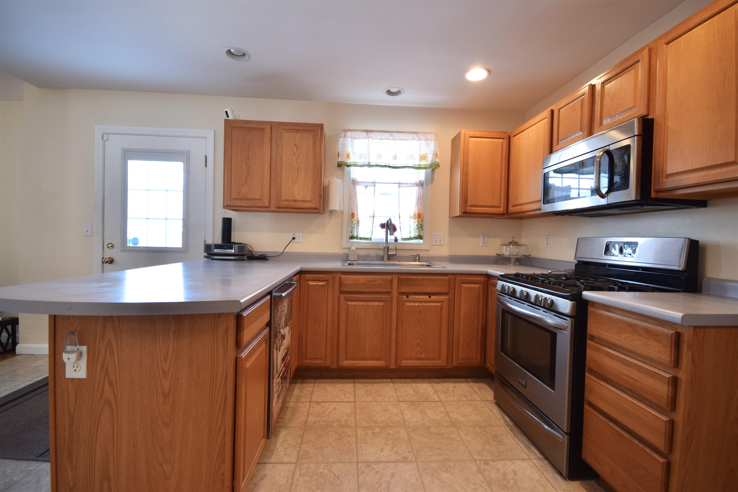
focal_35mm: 15
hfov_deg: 100.4
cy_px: 246
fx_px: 307
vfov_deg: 77.3
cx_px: 369
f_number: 6.3
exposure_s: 1/15
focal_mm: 10
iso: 200
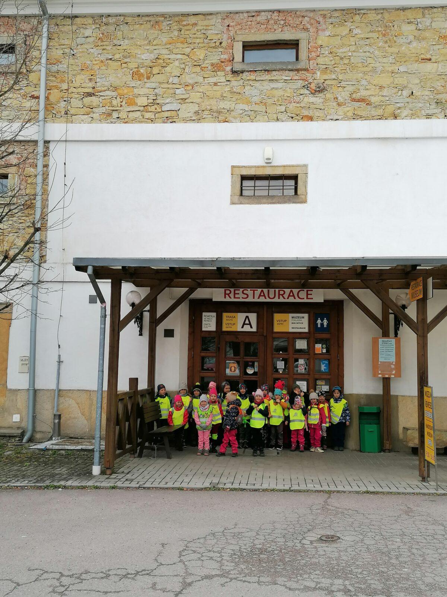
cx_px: 224
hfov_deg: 36.8
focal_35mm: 39
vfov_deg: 47.9
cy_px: 298
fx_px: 671
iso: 50
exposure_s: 1/582
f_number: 1.8
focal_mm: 4.75
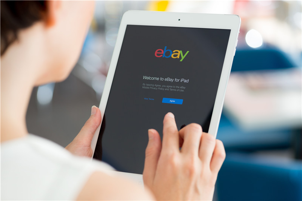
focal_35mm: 105
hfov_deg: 19.5
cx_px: 151
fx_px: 881
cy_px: 100
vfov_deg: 13.0
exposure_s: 1/100
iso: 500
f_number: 4
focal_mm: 105
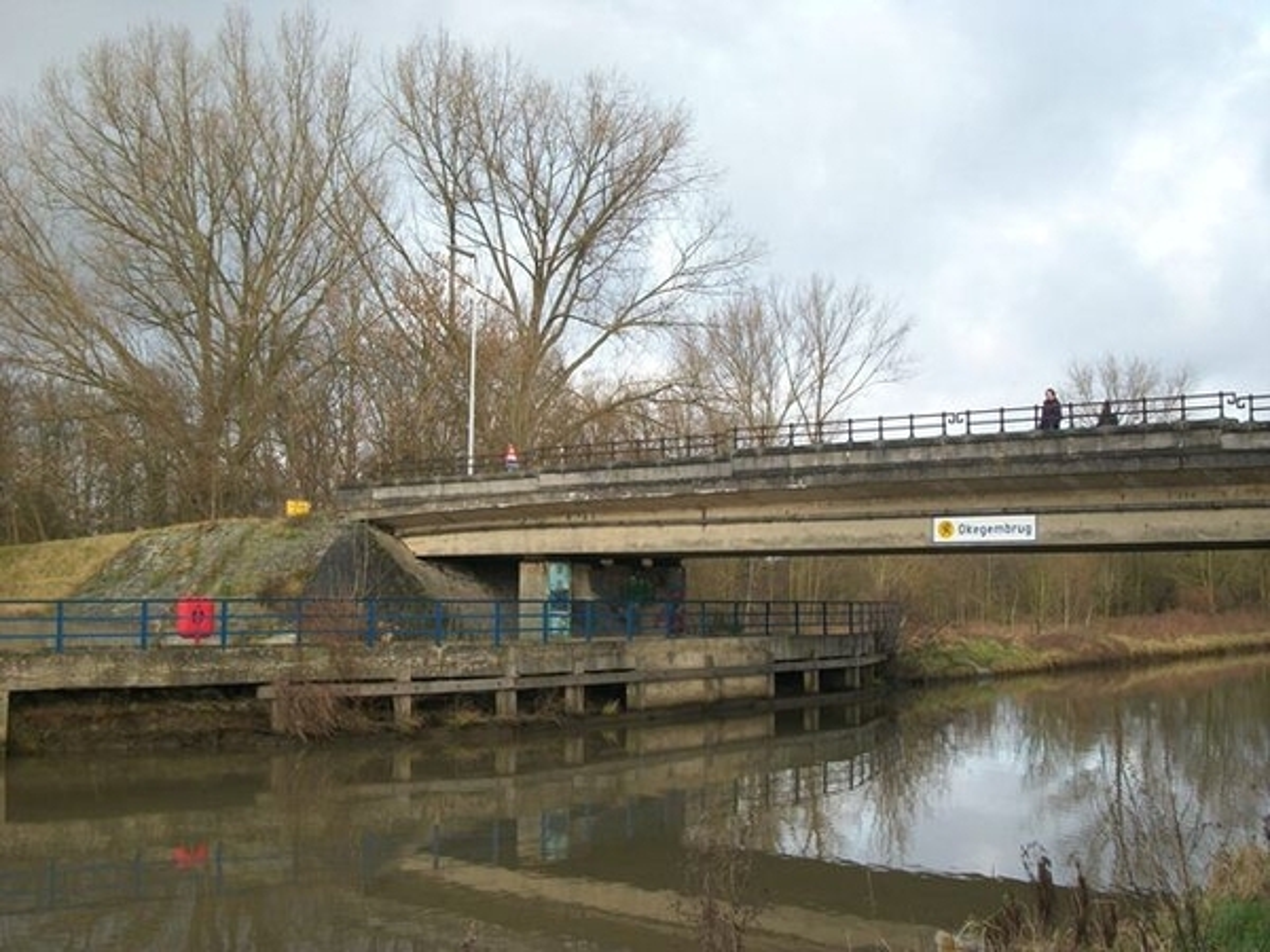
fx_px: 1468
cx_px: 635
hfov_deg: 46.8
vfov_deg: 36.0
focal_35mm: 40
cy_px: 476
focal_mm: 7.1
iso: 80
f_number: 9.9
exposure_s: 1/30
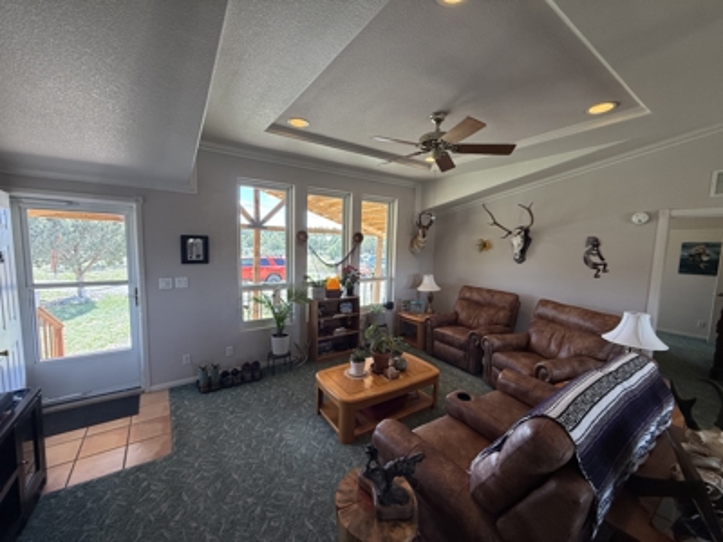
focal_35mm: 14
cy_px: 271
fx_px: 292
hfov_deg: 102.1
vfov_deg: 85.7
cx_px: 362
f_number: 2.2
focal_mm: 2.22
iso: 125
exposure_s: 1/120
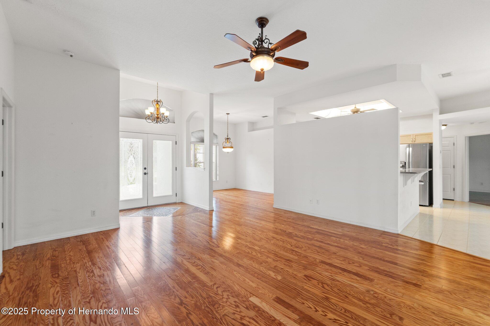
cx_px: 245
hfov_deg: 97.6
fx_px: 214
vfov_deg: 74.6
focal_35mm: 16
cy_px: 163
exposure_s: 1/6
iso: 400
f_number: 7.1
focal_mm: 10.5
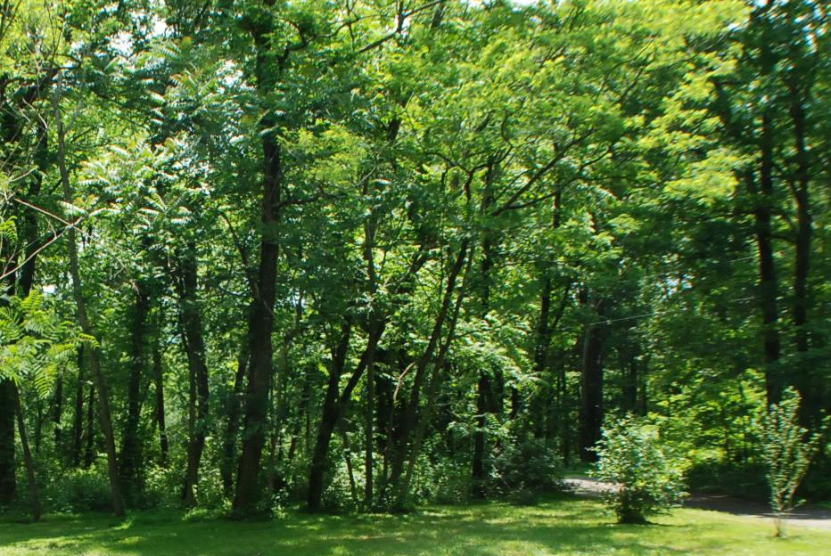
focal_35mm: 81
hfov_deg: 24.5
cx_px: 136
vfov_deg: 16.8
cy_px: 451
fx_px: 1872
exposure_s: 1/400
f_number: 10
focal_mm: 26
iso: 1000
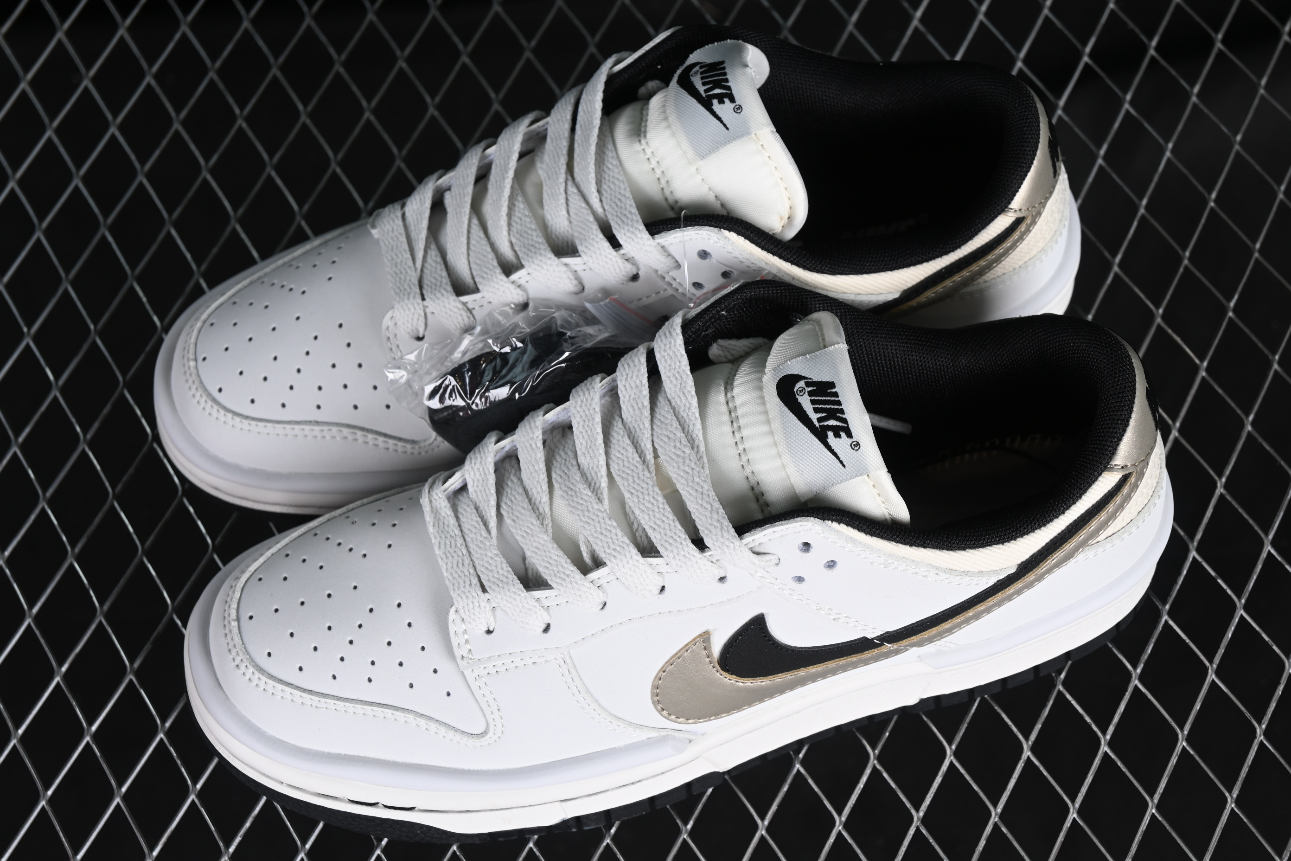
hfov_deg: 27.0
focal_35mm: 75
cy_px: 430
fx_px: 2689
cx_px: 646
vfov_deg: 18.2
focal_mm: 50
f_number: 7.1
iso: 160
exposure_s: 1/80
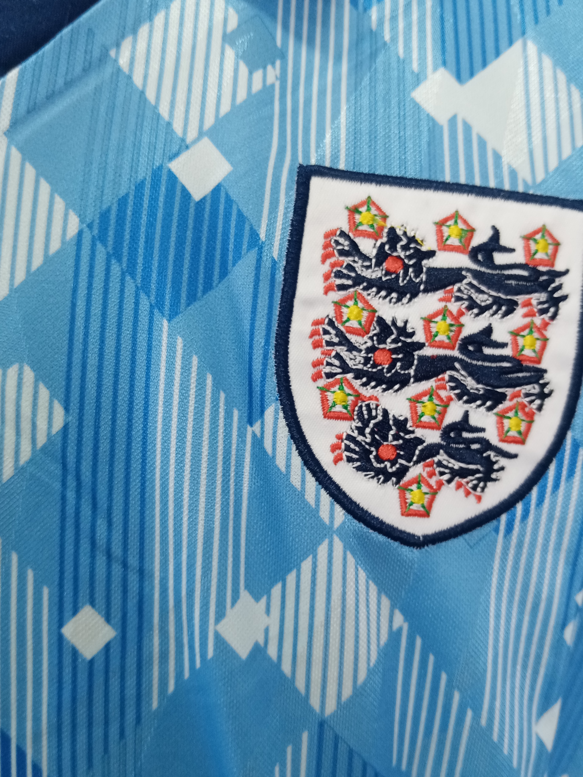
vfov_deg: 67.3
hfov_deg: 53.1
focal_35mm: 26
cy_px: 388
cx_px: 292
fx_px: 584
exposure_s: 1/50
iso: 107
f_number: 1.8
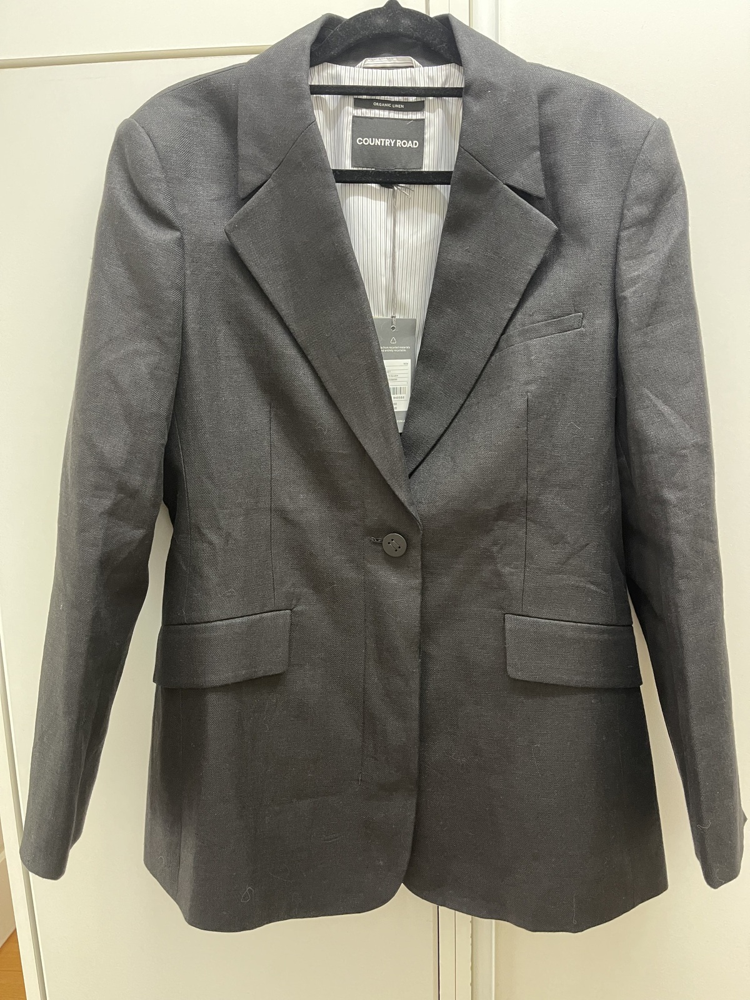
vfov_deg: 69.4
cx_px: 375
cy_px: 500
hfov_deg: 54.9
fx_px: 722
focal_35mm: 25
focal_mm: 5.1
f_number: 1.6
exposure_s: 1/33
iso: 400
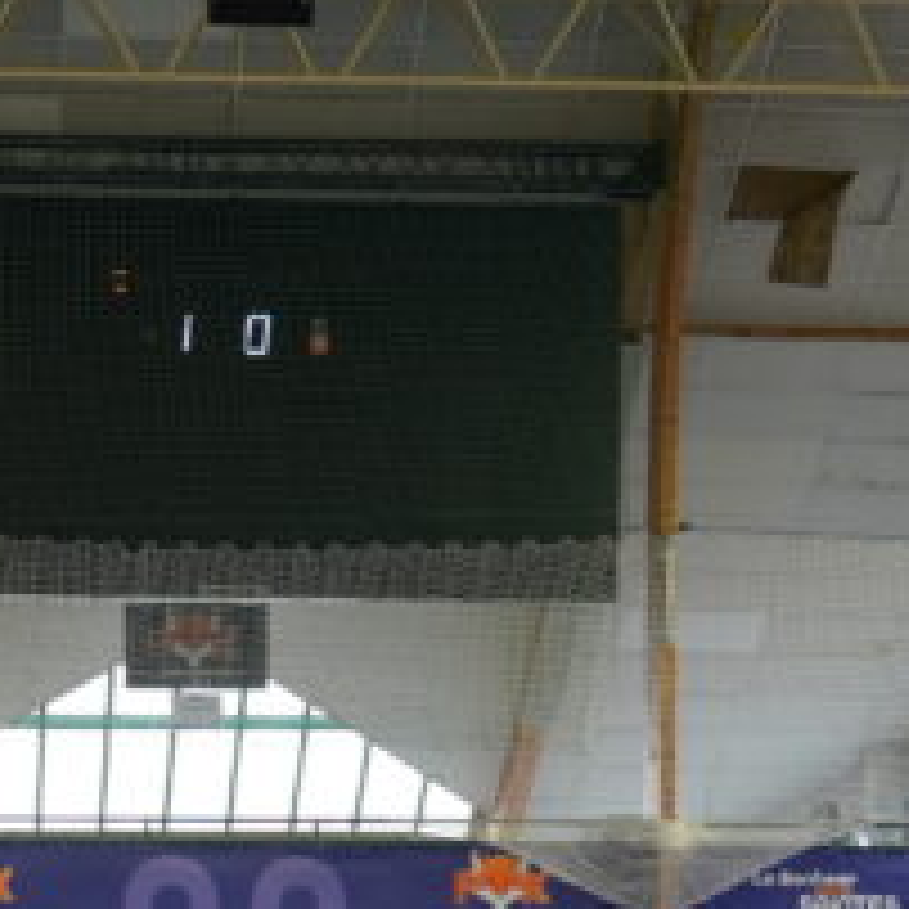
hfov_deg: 13.5
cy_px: 1280
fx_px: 3832
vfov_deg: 12.9
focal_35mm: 129
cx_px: 212
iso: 400
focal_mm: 20
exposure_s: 1/160
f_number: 4
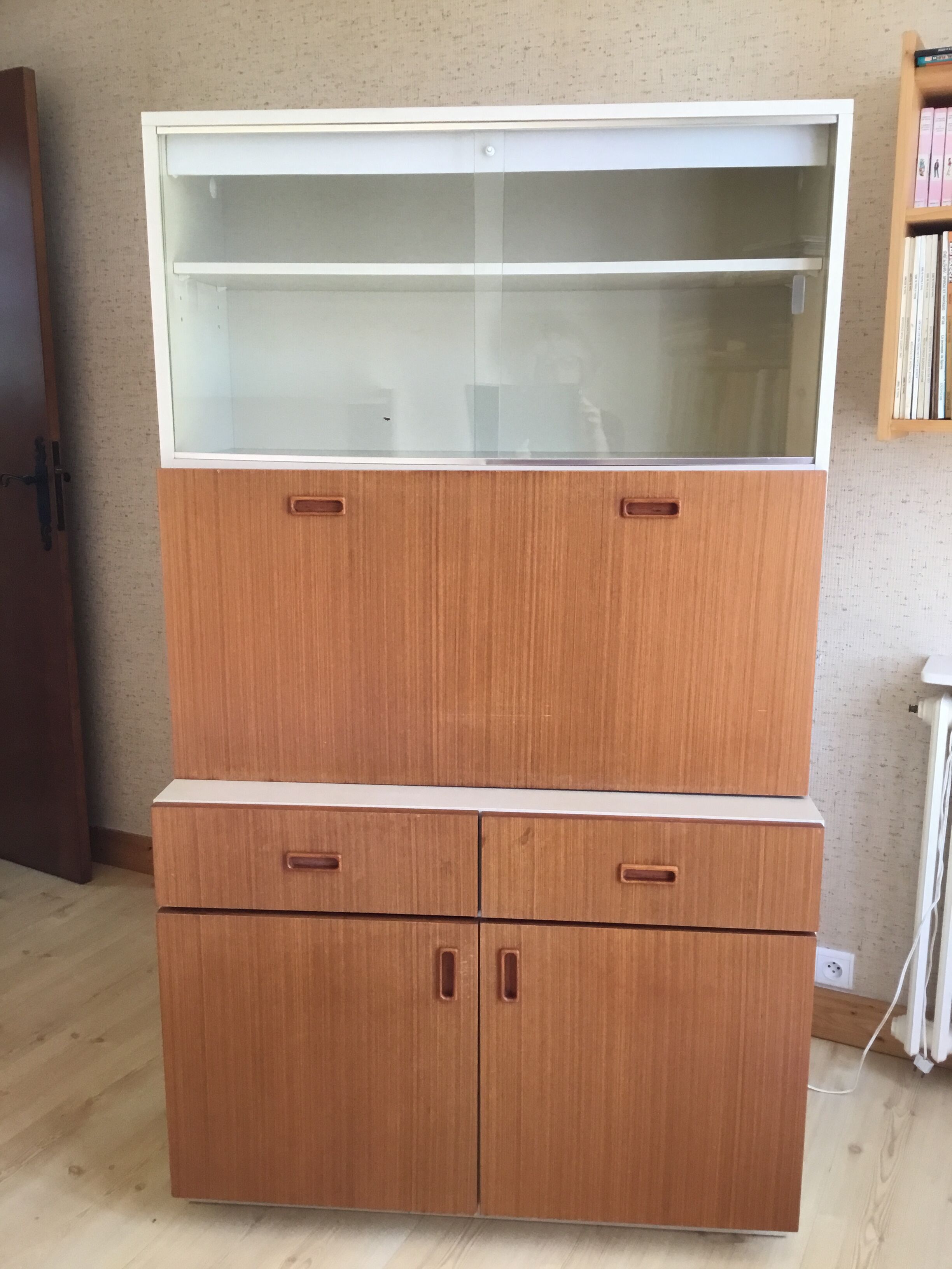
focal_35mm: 31
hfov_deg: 45.4
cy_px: 634
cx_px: 476
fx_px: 1137
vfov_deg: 58.4
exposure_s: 1/33
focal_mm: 3.3
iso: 50
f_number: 2.4
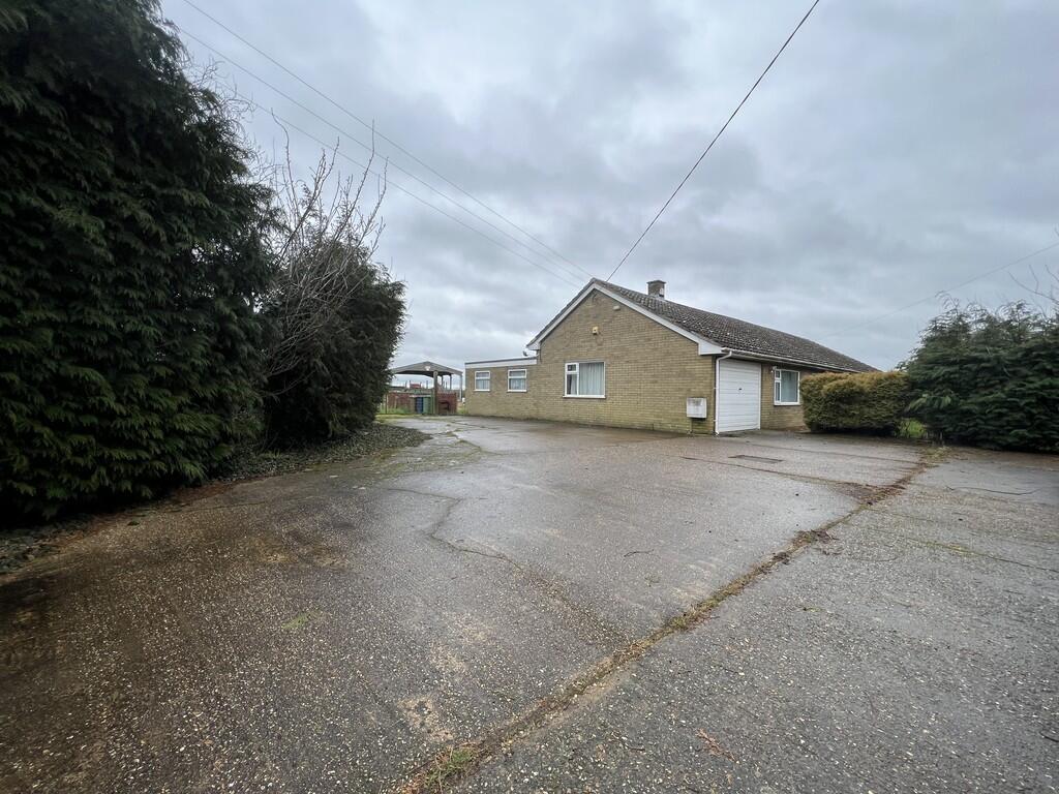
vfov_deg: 89.9
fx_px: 398
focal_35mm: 13
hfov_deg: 106.2
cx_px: 530
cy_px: 397
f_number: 1.8
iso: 32
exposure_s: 1/455
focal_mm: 1.57
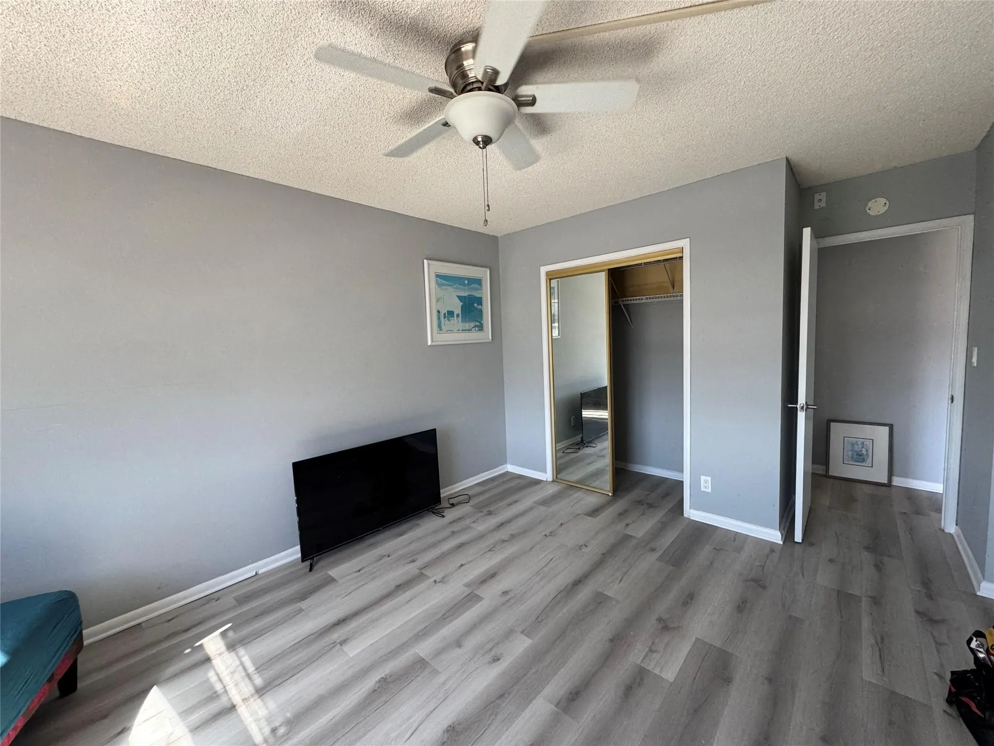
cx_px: 497
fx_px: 402
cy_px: 373
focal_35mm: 14
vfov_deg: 85.7
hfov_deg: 102.1
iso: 125
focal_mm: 2.22
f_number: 2.2
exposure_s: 1/99
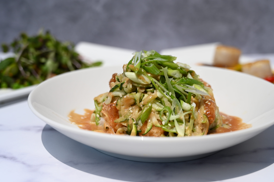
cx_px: 146
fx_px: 403
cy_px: 98
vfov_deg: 25.5
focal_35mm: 53
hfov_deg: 37.5
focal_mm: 44
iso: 360
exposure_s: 1/8000
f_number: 4
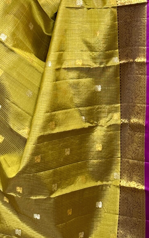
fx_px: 728
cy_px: 57
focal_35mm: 112
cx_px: 35
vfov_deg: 18.5
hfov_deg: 11.7
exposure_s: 1/100
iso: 125
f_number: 1.78
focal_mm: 6.76
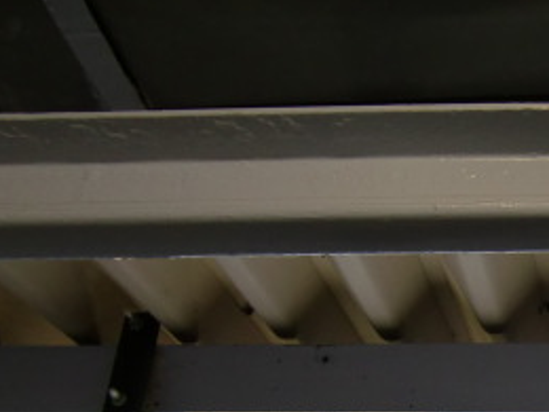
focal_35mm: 69
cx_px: 655
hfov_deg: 25.4
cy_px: 450
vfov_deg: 20.4
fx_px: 1094
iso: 64
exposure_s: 1/60
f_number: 2.6
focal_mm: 4.9
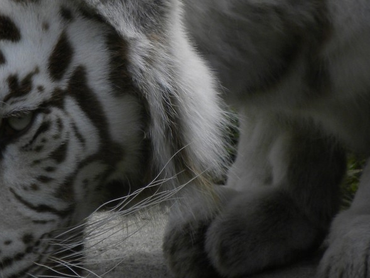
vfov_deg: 1.3
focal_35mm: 1175
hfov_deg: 1.7
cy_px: 47
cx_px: 141
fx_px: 12562
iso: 64
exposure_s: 1/283
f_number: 5
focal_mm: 85.6
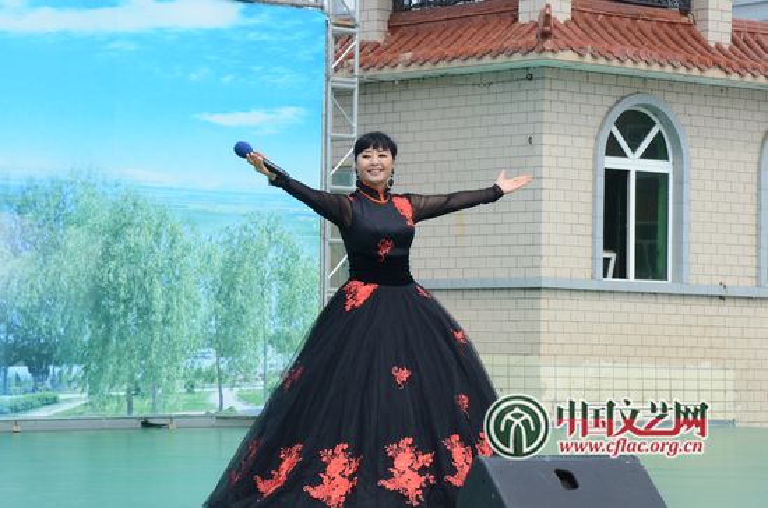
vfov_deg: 10.7
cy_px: 254
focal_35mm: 128
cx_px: 384
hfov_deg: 16.1
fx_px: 2714
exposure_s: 1/1000
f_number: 8
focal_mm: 85
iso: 640
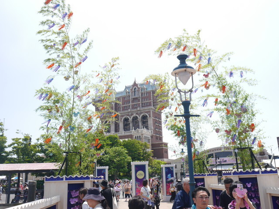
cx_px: 140
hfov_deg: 51.4
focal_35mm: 36
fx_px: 290
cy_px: 104
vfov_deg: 39.7
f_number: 7.1
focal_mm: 18
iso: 160
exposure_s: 1/320
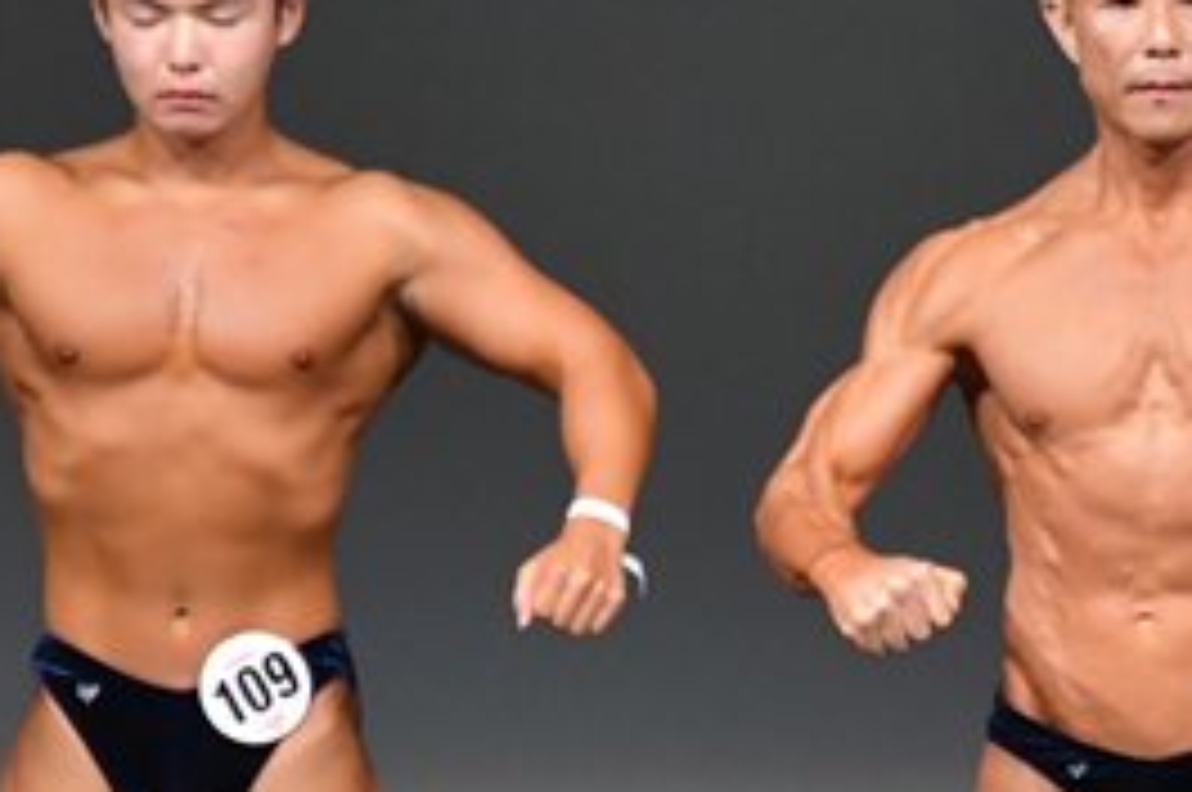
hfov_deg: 2.2
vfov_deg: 1.5
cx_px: 1545
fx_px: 30491
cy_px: 756
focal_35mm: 922
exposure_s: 1/400
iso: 4000
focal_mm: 210
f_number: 5.6
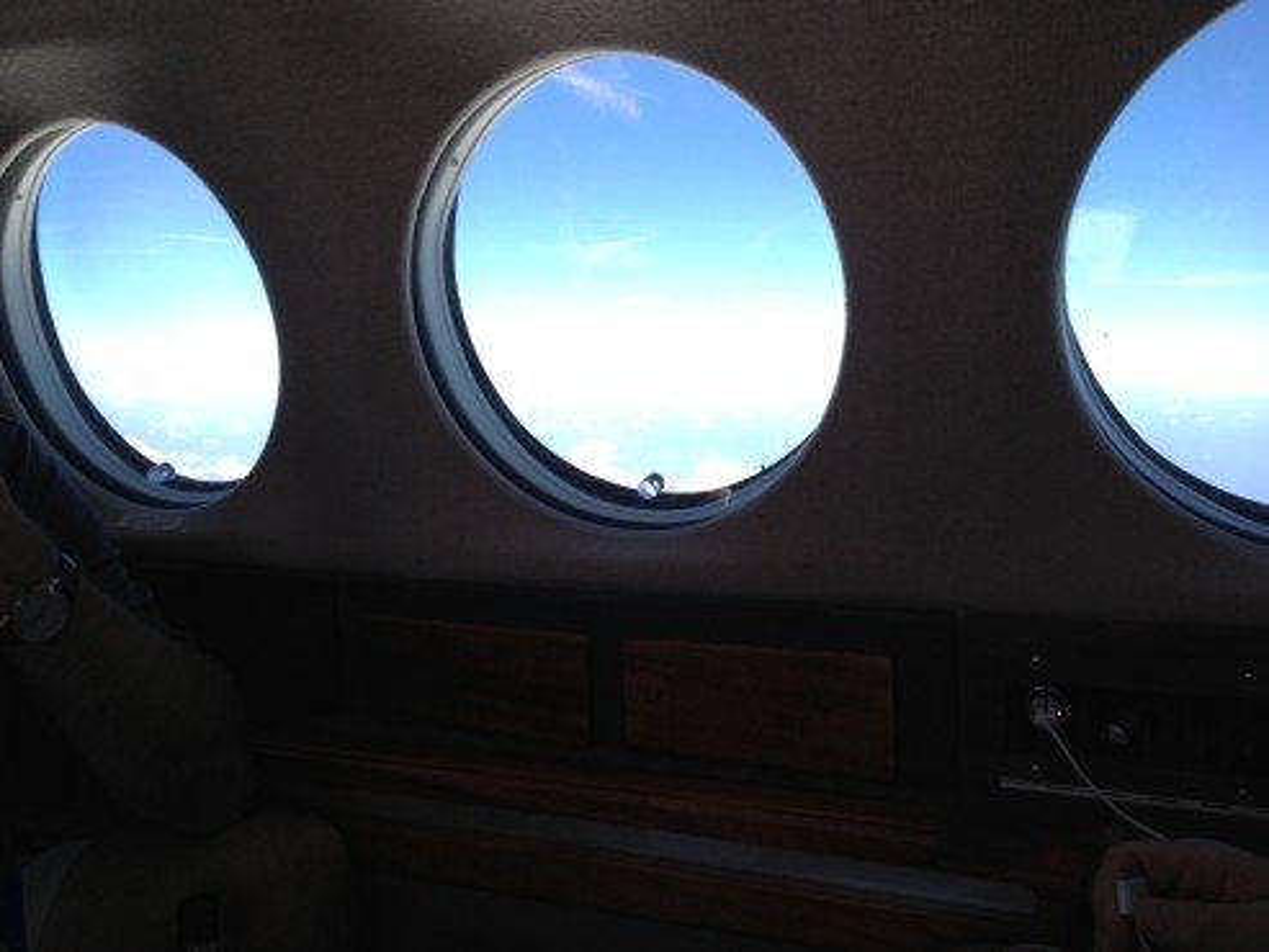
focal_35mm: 35
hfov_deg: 52.6
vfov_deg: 40.7
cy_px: 476
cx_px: 634
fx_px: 1283
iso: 50
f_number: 2.4
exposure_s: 1/642
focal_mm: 4.28
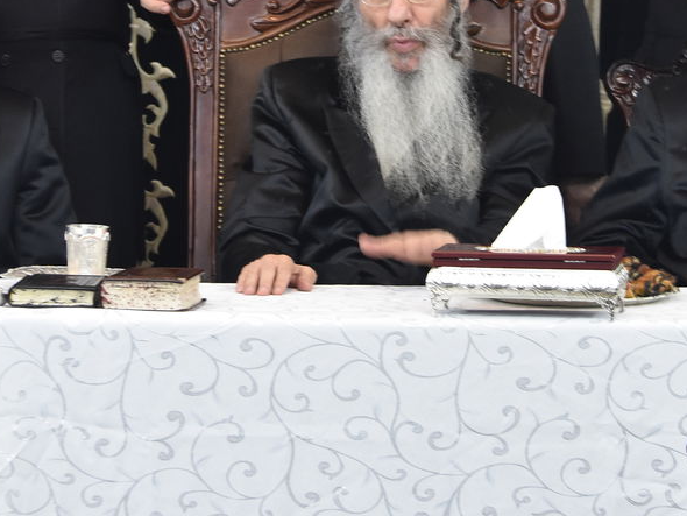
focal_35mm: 188
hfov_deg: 10.5
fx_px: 3735
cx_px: 538
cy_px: 7
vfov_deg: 7.9
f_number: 5.6
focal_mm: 55
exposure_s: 1/60
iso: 1250
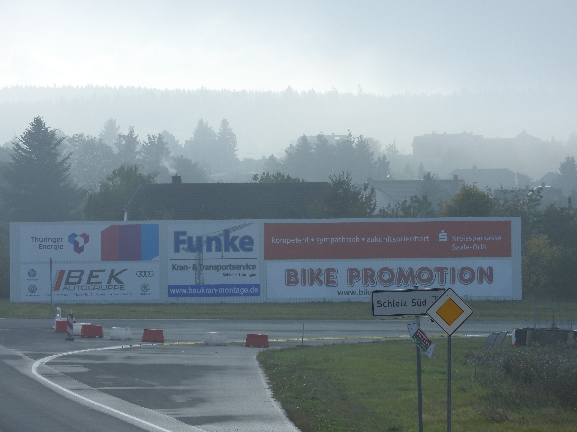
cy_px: 216
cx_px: 288
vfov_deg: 7.4
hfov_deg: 9.9
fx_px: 3334
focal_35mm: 200
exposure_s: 1/640
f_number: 5.3
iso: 100
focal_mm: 35.8
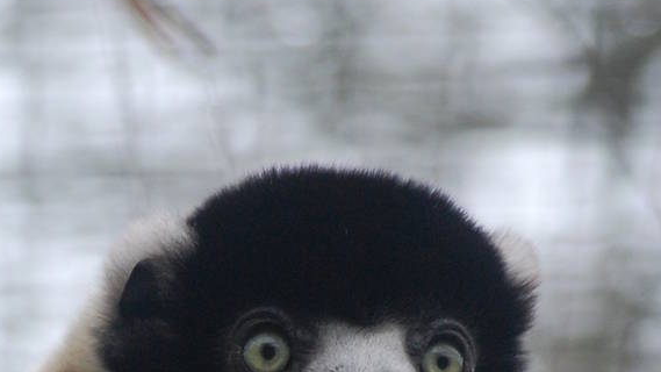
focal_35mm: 596
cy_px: 801
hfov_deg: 3.6
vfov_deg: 2.0
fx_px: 10454
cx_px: 184
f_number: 5
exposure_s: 1/80
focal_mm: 135
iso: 800
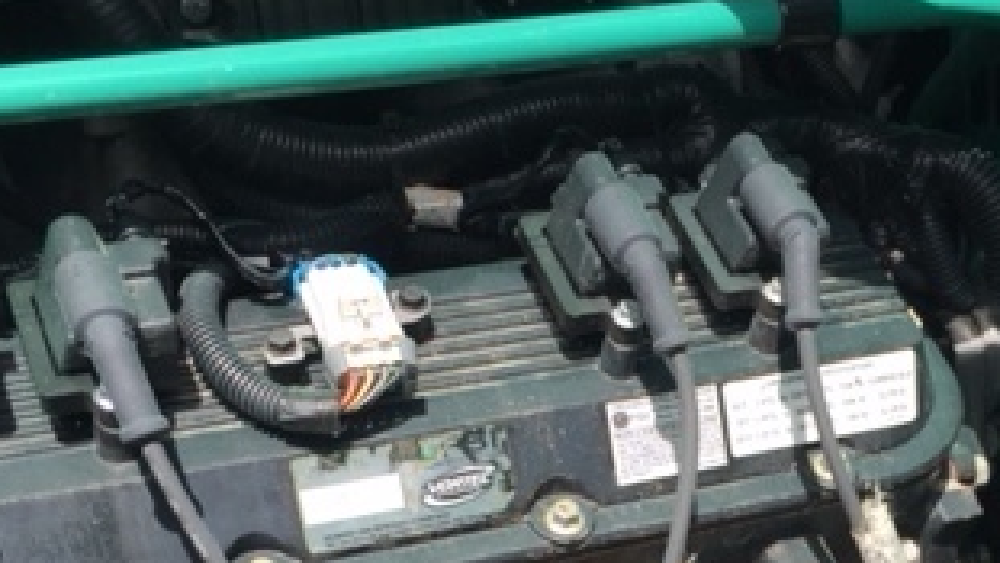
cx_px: 701
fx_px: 1724
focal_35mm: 65
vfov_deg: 17.4
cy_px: 740
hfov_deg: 32.0
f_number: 2.2
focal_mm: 4.15
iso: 32
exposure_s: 1/1099
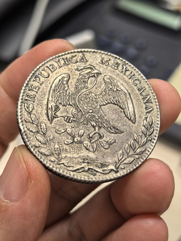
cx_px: 90
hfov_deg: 27.0
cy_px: 120
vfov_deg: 35.5
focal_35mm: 54
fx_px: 376
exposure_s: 1/100
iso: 250
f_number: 2
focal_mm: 6.98
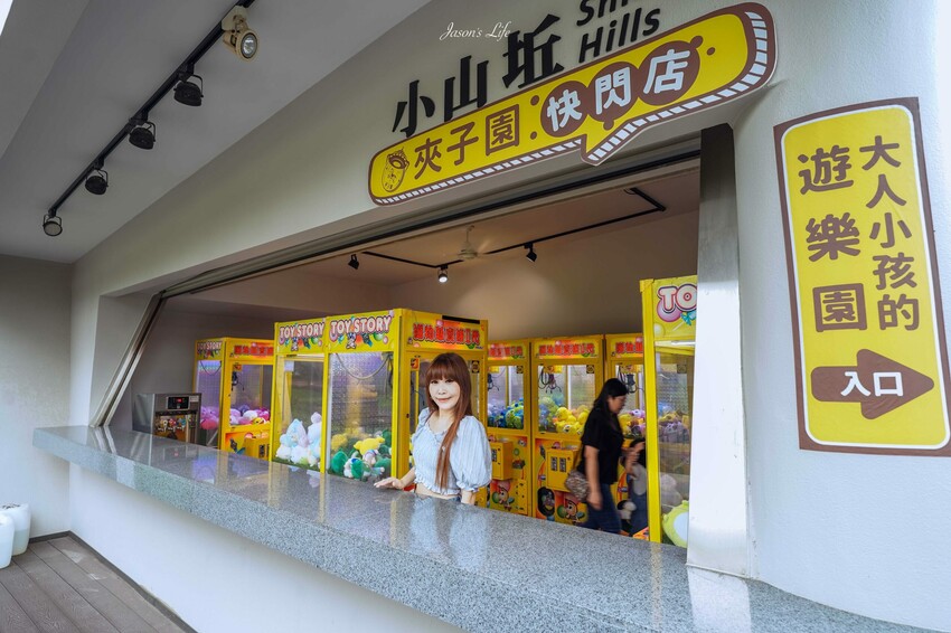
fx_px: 528
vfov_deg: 61.9
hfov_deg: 84.0
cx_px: 476
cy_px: 316
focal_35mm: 20
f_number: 5
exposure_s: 1/30
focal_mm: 20
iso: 200
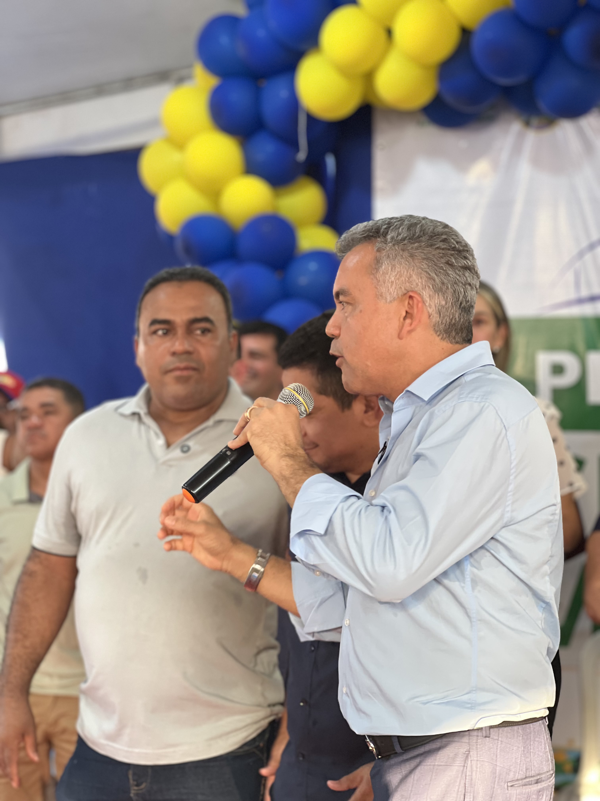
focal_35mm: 77
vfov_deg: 25.3
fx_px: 1780
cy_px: 400
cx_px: 300
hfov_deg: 19.1
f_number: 2.8
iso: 160
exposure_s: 1/60
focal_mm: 9
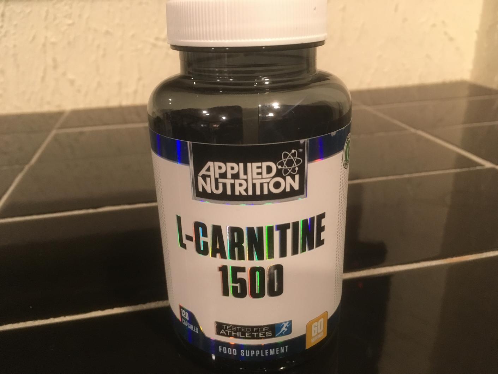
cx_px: 249
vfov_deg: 48.2
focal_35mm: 29
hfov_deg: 61.7
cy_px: 187
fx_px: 417
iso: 200
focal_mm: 4.15
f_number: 2.2
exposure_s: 1/17
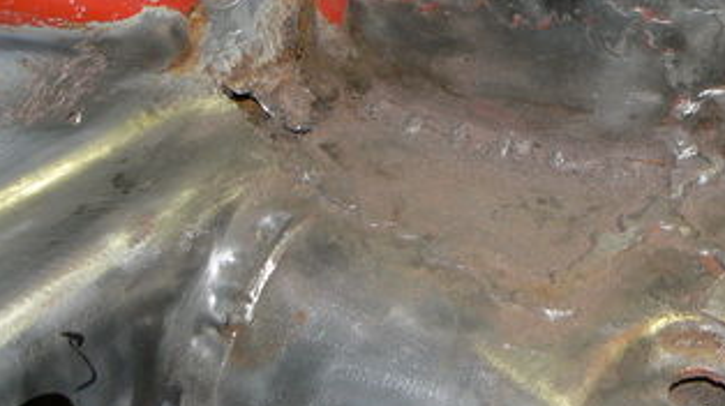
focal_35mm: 80
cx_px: 402
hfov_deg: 26.5
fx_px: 1537
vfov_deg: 15.0
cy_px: 104
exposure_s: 1/30
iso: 100
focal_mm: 6
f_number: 2.8
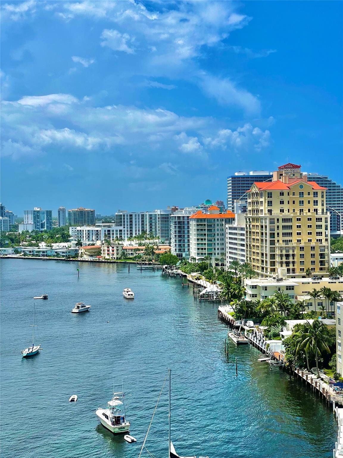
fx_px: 687
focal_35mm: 52
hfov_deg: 28.0
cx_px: 172
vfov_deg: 36.8
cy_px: 229
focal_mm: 6
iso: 25
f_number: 2
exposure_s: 1/3425
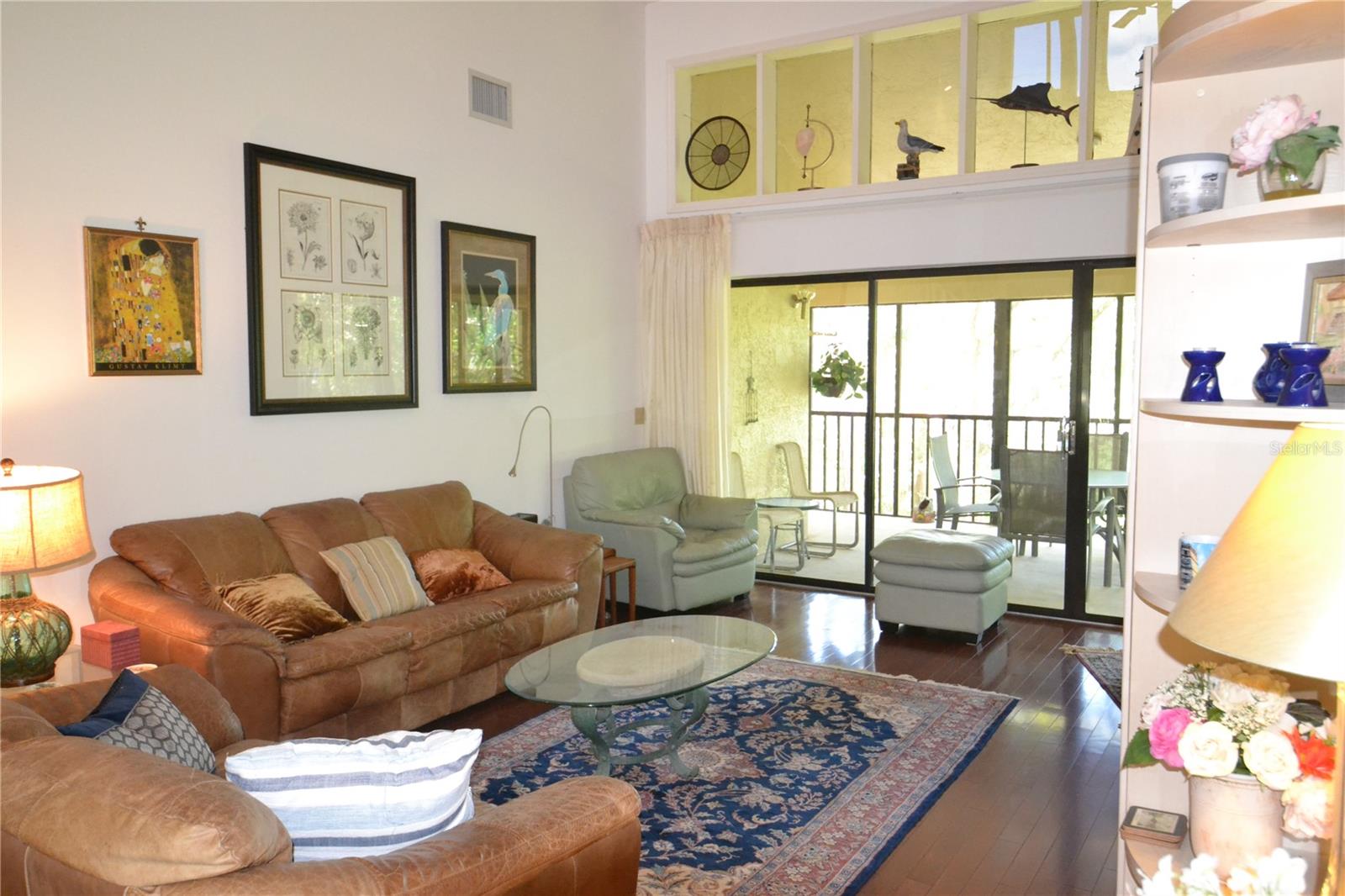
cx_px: 672
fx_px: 952
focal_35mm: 26
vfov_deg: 50.4
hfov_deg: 70.4
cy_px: 448
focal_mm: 17
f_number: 4.2
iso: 3200
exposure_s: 1/60
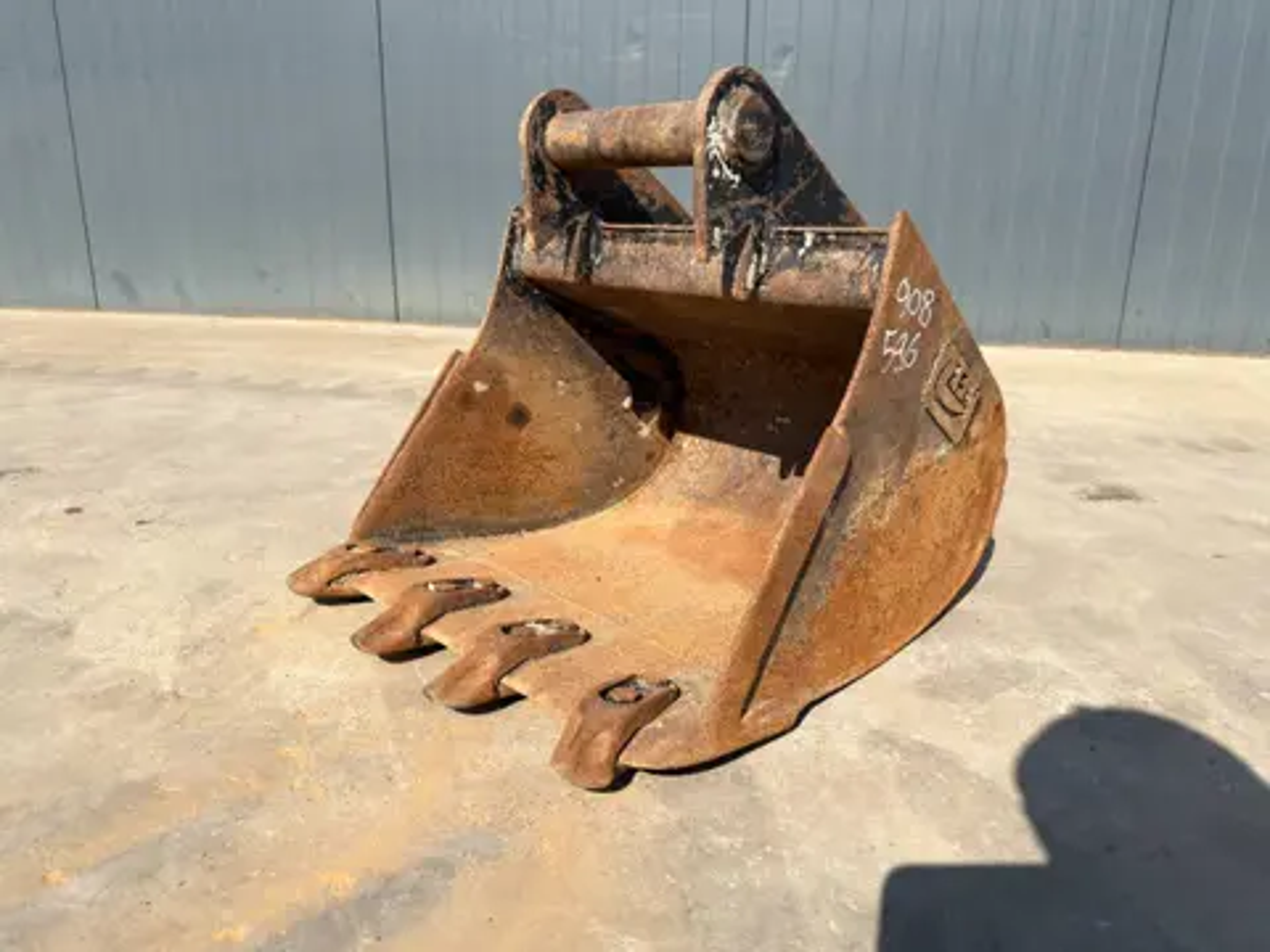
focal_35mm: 24
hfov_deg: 71.6
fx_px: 881
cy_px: 476
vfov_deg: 56.8
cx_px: 635
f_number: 1.78
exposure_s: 1/3610
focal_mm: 6.76
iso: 64
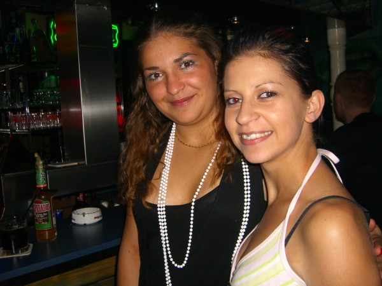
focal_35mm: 38
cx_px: 191
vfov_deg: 37.7
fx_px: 419
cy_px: 143
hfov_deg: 49.0
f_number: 2.8
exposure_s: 1/60
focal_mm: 7.9
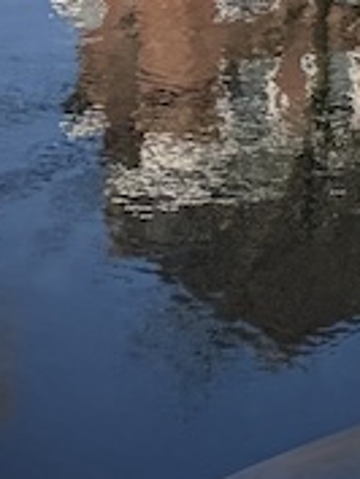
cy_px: -319
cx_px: 1240
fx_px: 1925
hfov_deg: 8.2
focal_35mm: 139
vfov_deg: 13.1
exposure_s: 1/2833
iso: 80
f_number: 1.78
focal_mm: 6.76
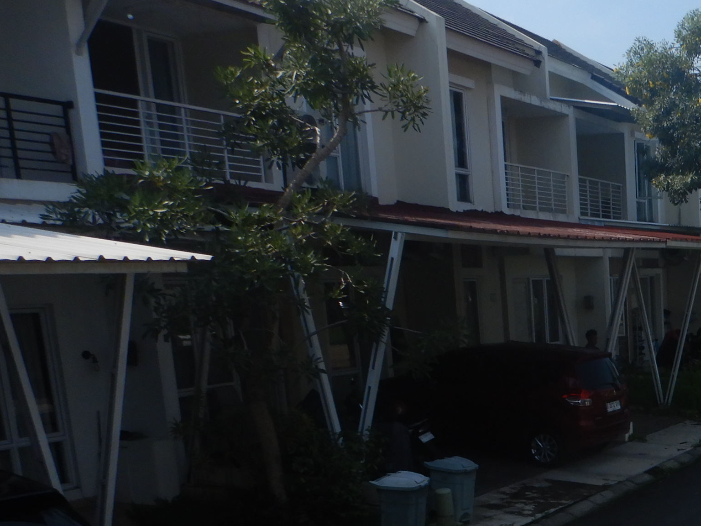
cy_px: 515
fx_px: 1033
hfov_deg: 33.5
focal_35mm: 51
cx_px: 740
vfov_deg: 27.1
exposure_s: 1/1000
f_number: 4.1
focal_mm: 4.3
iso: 125
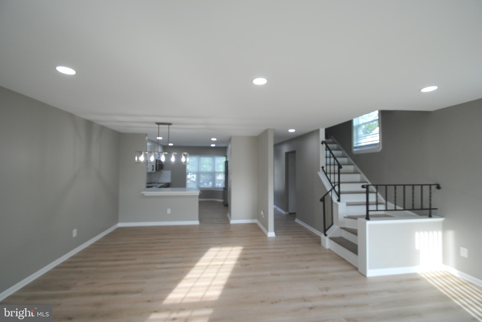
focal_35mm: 15
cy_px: 161
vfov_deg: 77.5
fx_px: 201
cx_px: 241
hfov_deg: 100.3
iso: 200
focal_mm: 10
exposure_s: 1/100
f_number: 5
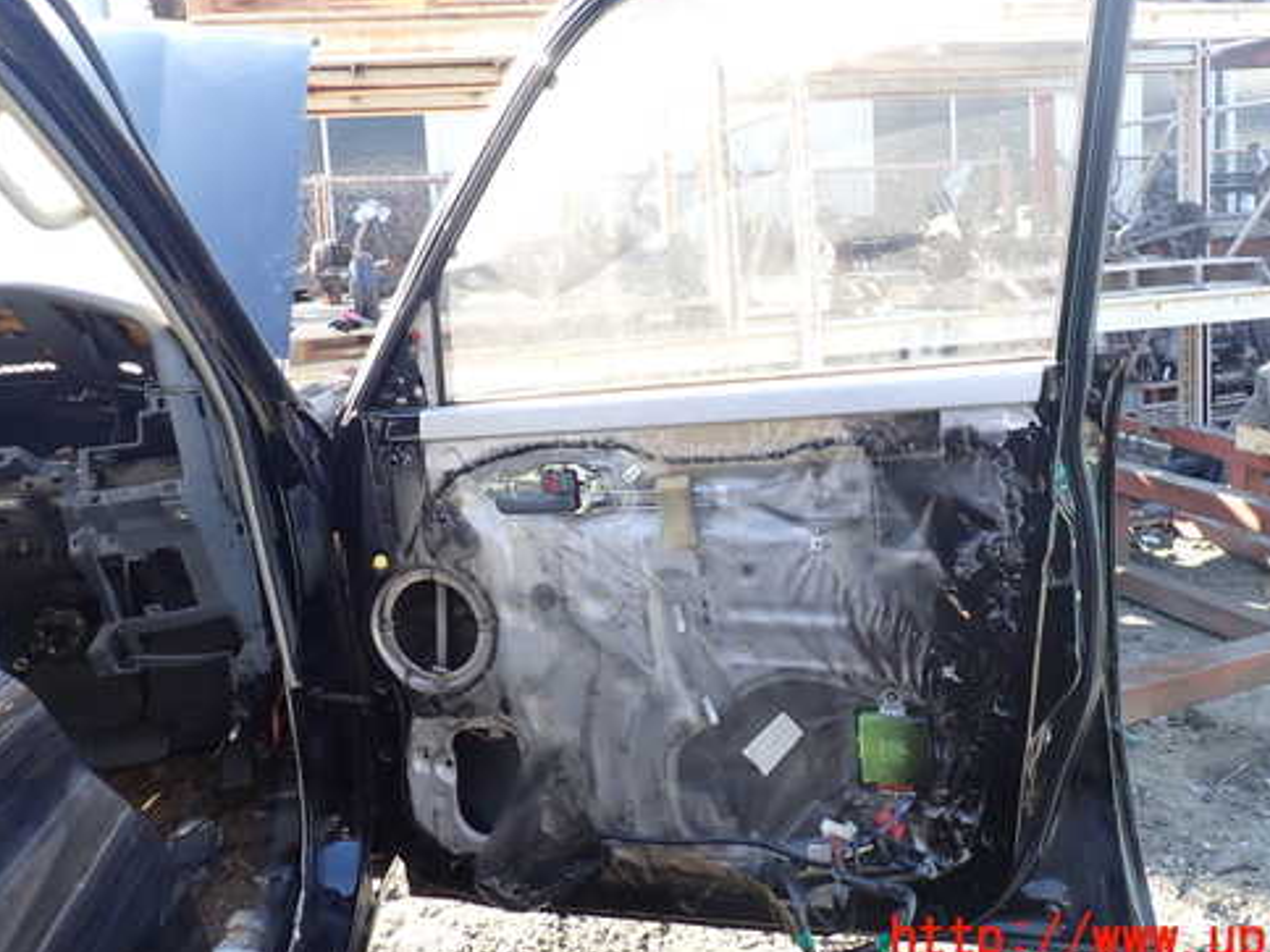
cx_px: 695
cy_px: 383
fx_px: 1137
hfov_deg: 58.2
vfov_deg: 45.2
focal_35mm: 31
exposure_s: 1/80
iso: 100
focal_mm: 4.5
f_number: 2.8
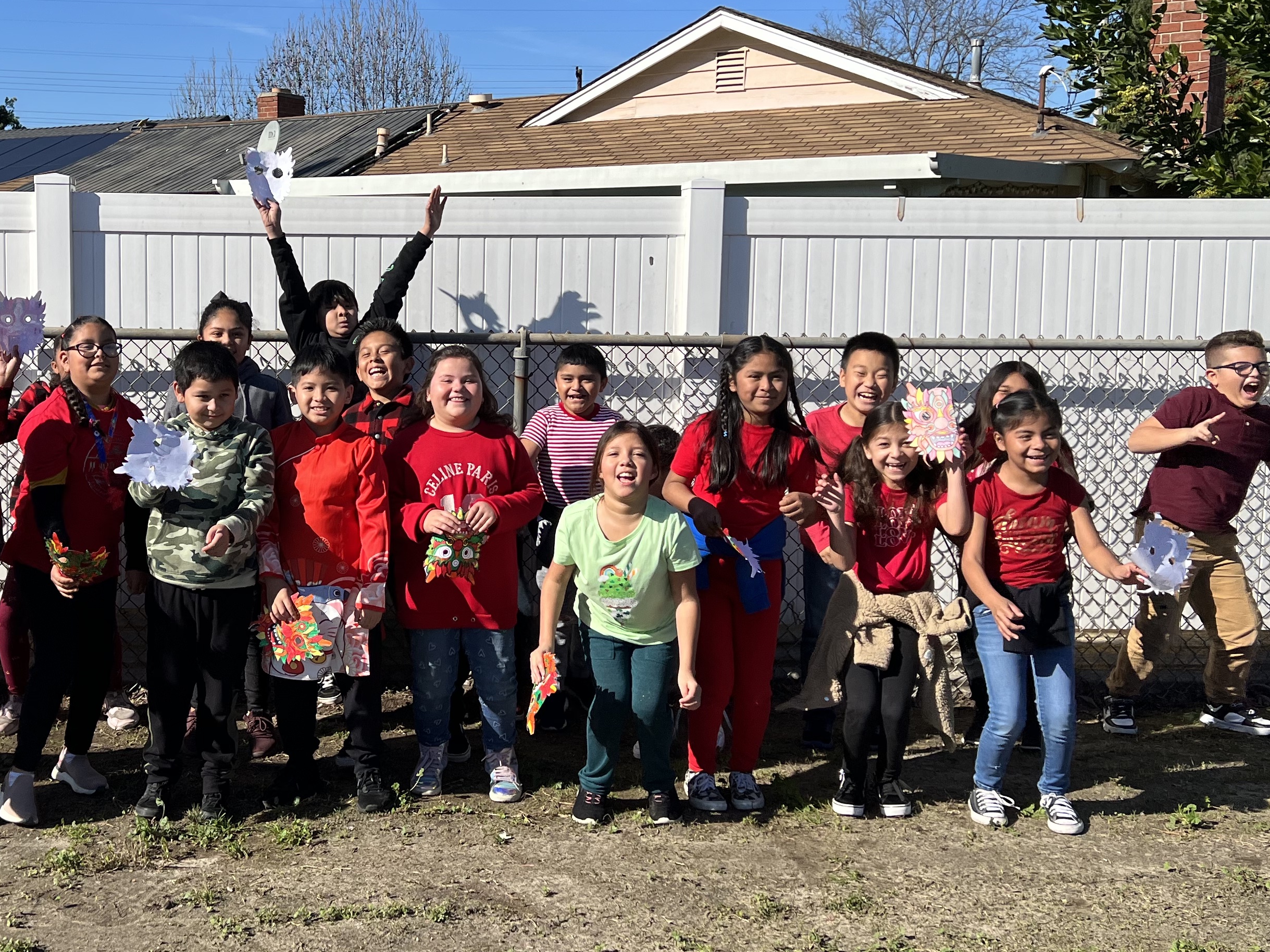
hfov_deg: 42.7
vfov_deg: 33.6
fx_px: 1577
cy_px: 440
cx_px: 338
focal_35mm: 43
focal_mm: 5.7
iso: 50
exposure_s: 1/4630
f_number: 1.5
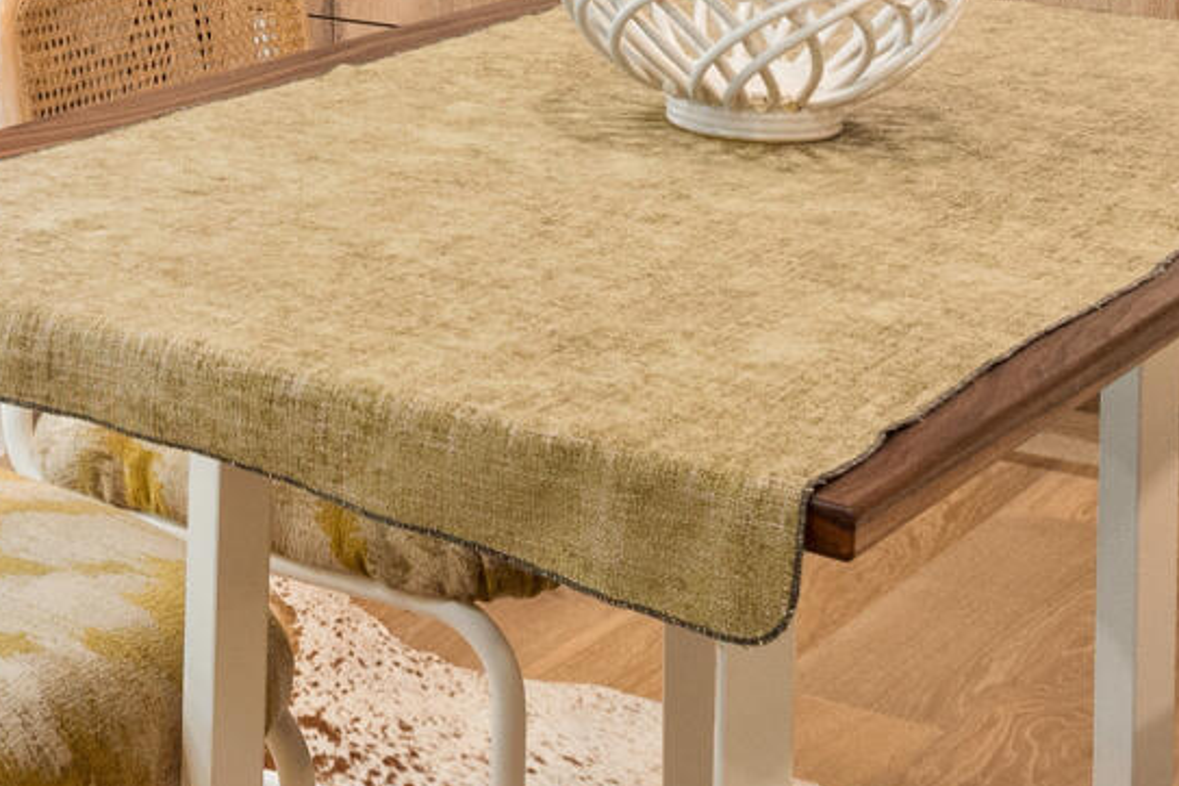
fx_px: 3438
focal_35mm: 105
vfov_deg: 12.2
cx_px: -180
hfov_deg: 18.6
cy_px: -499
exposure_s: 1/25
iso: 500
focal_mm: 19
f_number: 7.1
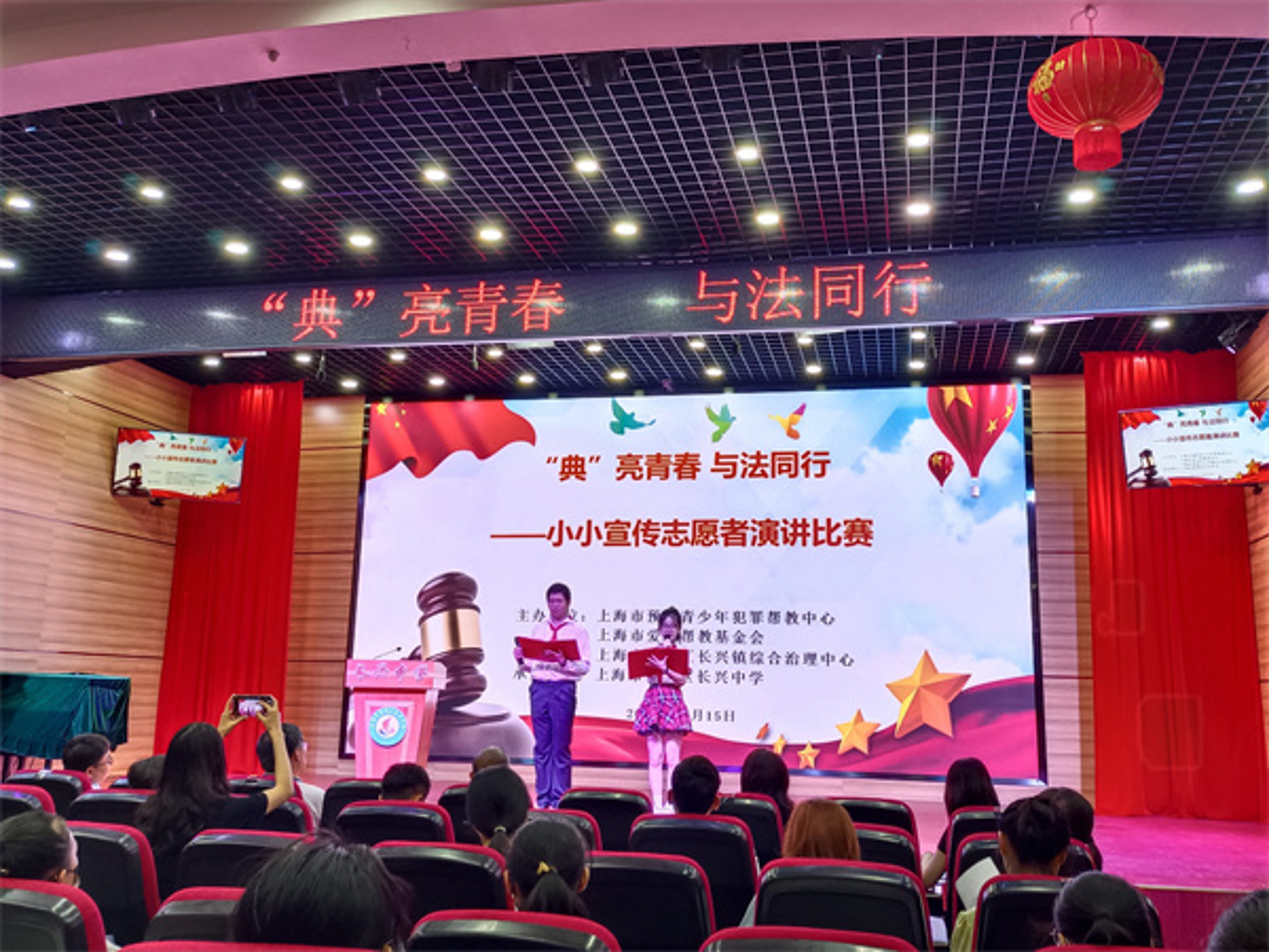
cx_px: 634
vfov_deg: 45.4
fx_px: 1136
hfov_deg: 58.4
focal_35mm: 31
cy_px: 476
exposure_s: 1/50
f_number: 1.79
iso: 682
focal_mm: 4.71
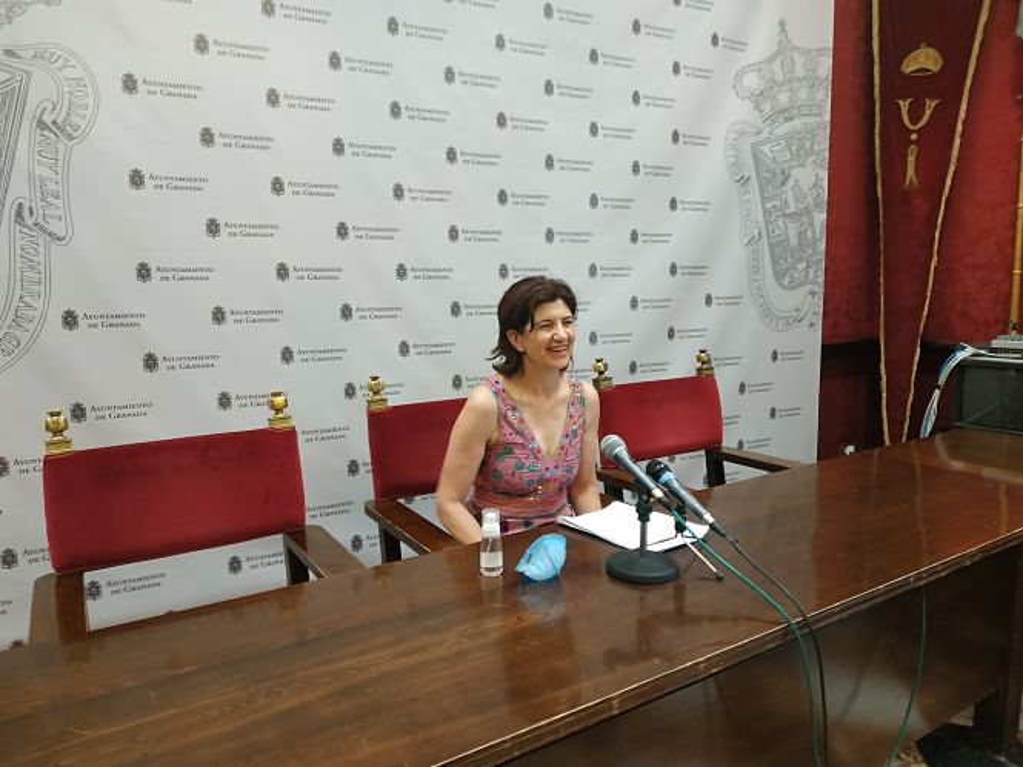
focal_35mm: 24
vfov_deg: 56.8
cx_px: 512
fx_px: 709
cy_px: 384
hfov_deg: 71.6
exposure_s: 1/25
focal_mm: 3.94
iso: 400
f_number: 1.9
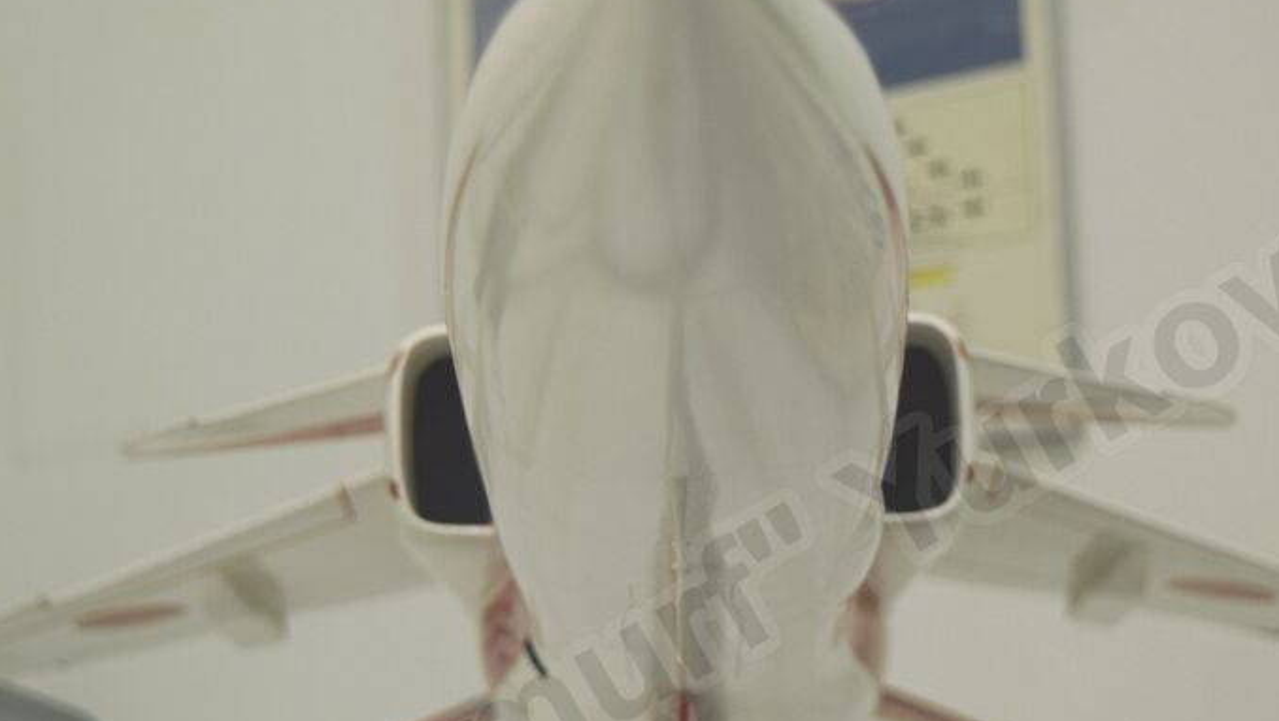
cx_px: 656
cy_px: 422
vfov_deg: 13.6
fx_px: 3020
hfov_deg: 23.9
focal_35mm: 89
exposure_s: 1/60
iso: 400
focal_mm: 30
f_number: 4.2
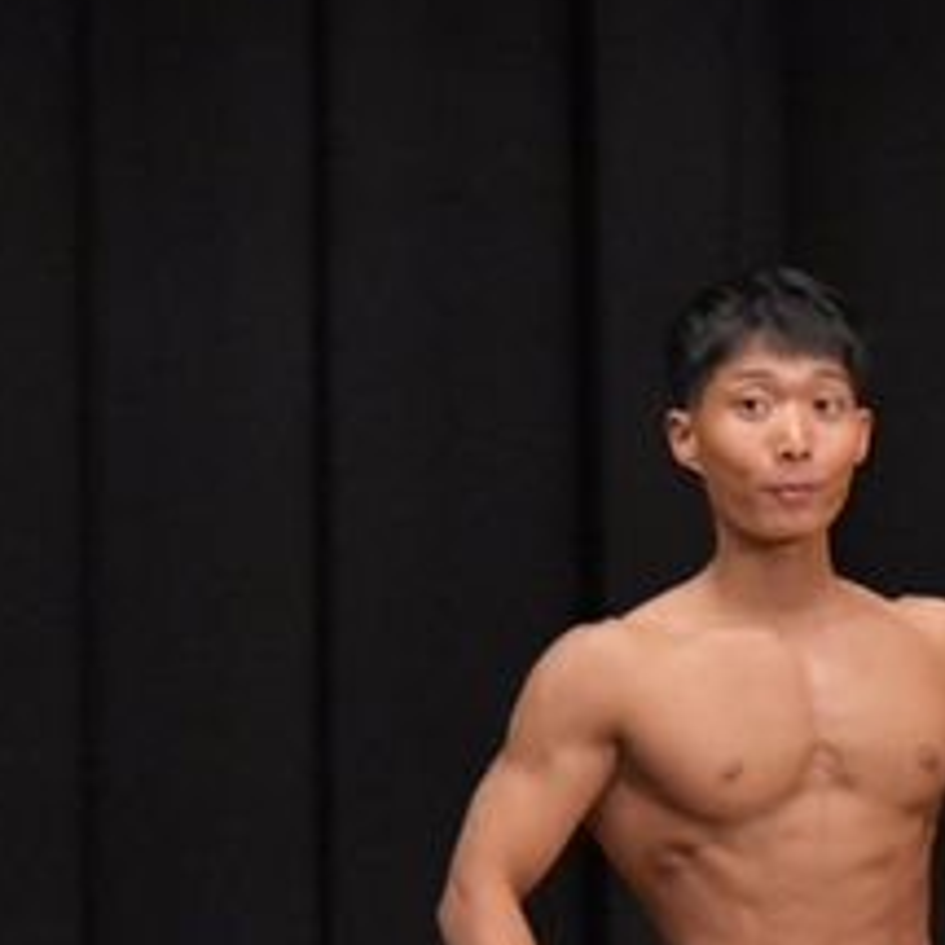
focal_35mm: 688
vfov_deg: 2.5
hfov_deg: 2.5
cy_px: 1064
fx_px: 21249
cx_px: 1250
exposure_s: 1/400
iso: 6400
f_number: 5.6
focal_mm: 150
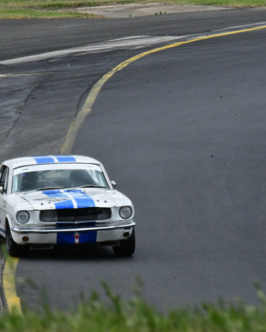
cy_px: 166
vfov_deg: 2.0
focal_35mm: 953
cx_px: 82
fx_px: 9373
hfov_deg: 1.6
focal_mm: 450
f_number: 32
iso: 5000
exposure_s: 1/640
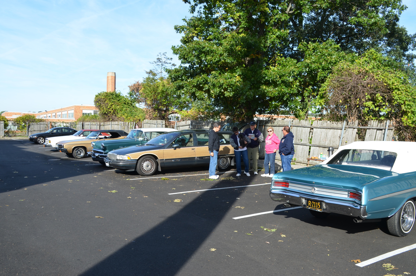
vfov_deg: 39.8
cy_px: 138
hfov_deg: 57.3
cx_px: 208
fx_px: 381
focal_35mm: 33
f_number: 8
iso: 180
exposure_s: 1/250
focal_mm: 22
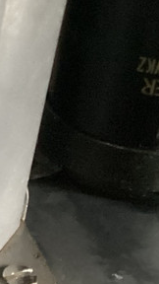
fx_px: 937
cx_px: -278
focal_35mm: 125
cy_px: 53
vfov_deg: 17.0
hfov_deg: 8.5
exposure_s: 1/20
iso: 640
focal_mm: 3.3
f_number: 2.4
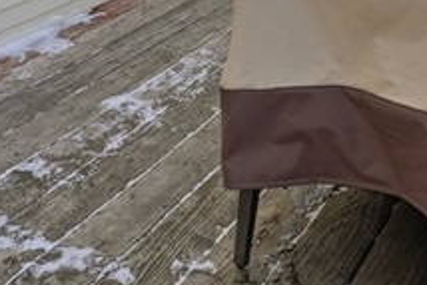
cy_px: -245
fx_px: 795
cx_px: 118
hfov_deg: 29.7
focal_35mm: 67
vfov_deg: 16.6
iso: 100
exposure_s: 1/800
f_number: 7.1
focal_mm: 14
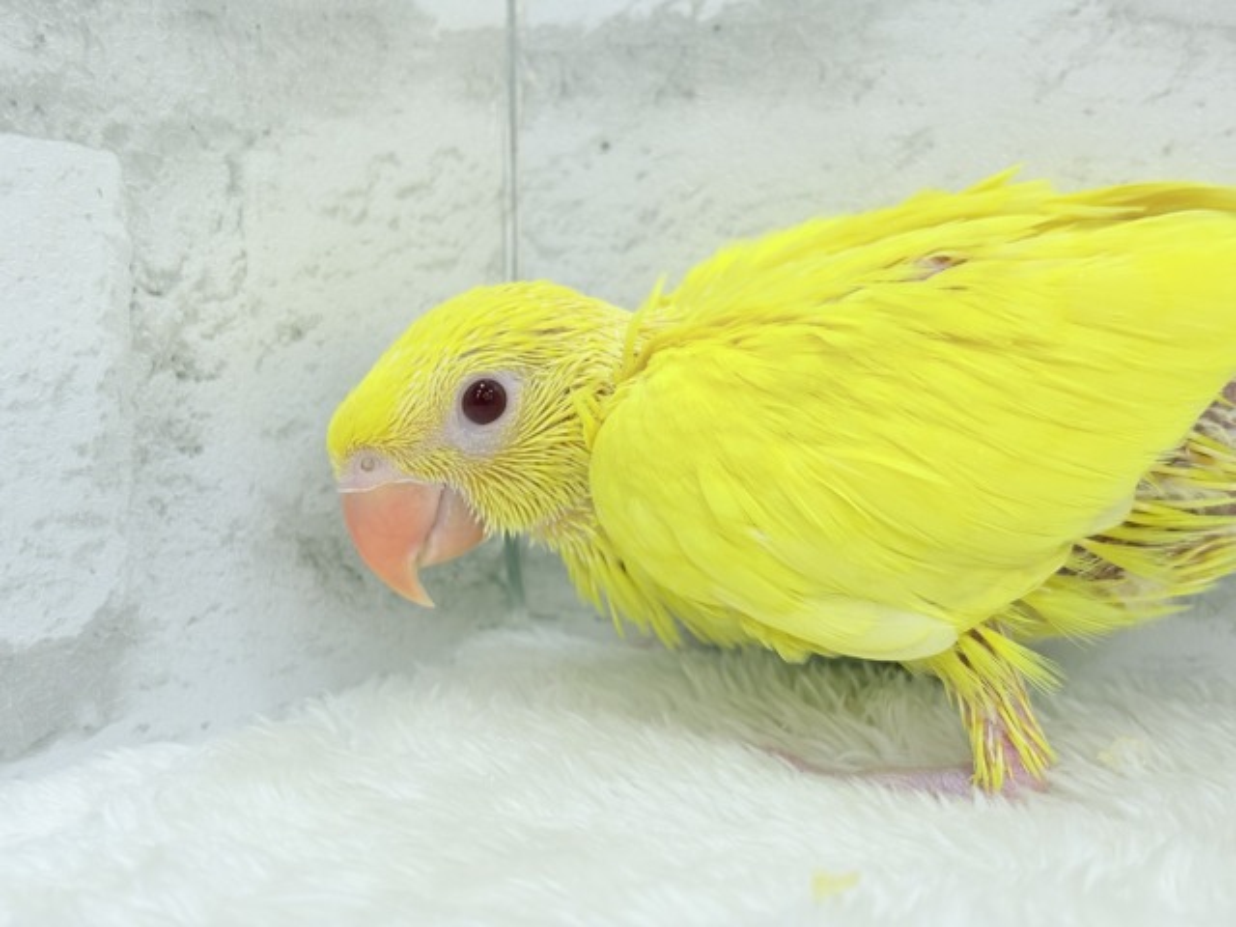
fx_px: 1857
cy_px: 464
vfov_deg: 28.0
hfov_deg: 36.8
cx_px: 618
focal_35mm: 52
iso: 64
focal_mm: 5.96
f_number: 1.6
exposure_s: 1/100
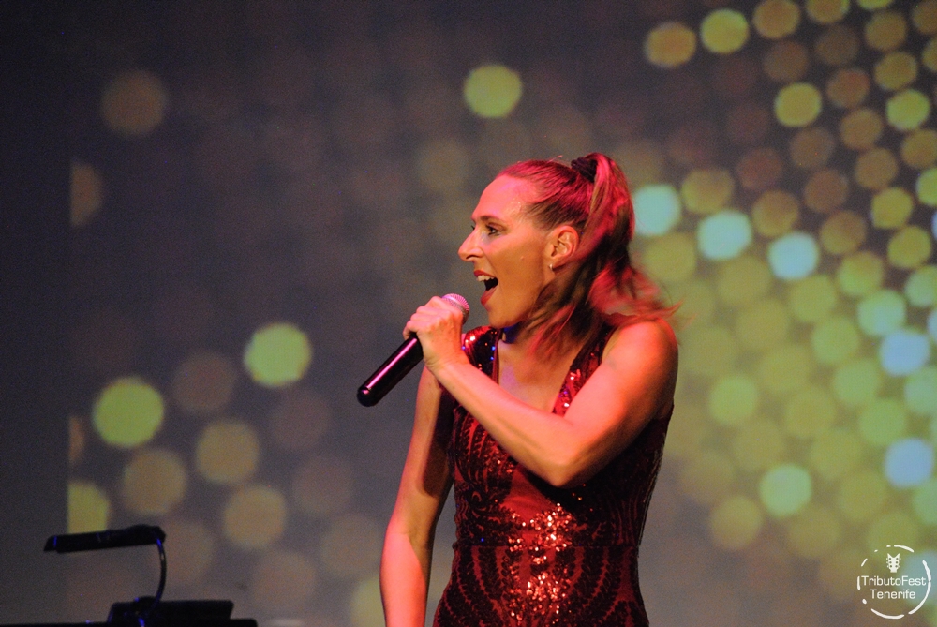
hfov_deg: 7.0
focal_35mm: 292
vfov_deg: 4.7
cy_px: 314
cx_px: 468
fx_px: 7621
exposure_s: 1/50
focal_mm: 195
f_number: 5
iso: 1600
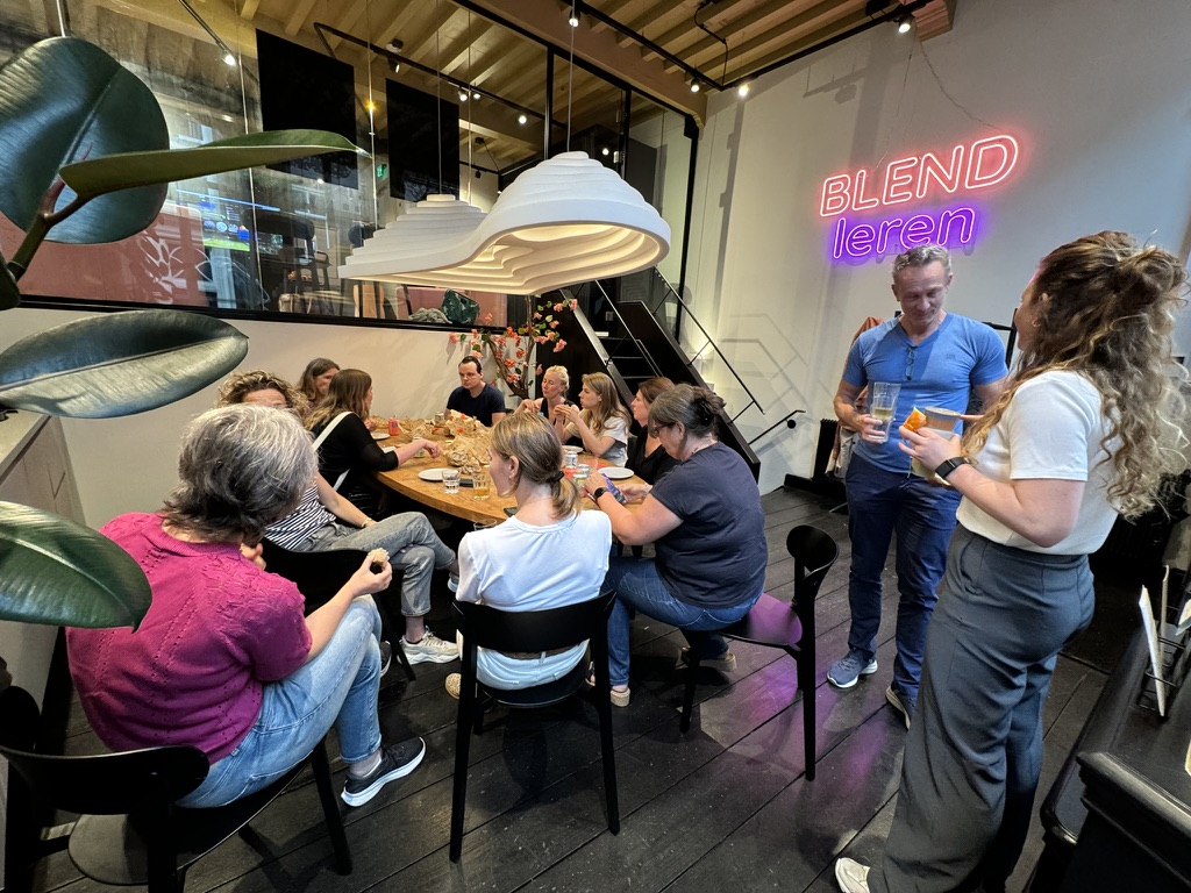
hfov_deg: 102.1
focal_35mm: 14
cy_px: 446
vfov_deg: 85.7
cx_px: 596
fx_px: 482
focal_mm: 2.22
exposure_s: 1/78
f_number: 2.2
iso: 200
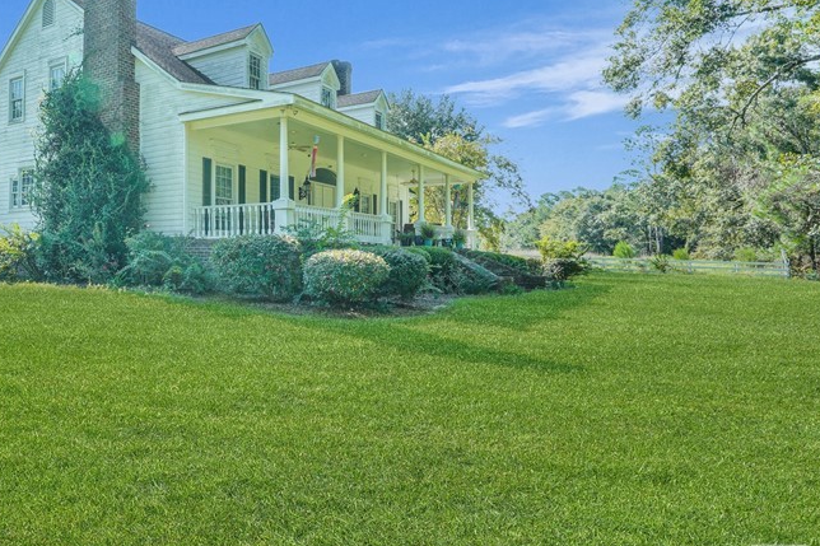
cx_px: 163
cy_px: 225
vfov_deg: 47.7
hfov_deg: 61.7
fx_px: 615
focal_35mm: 27
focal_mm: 16
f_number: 9
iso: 320
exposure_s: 1/250
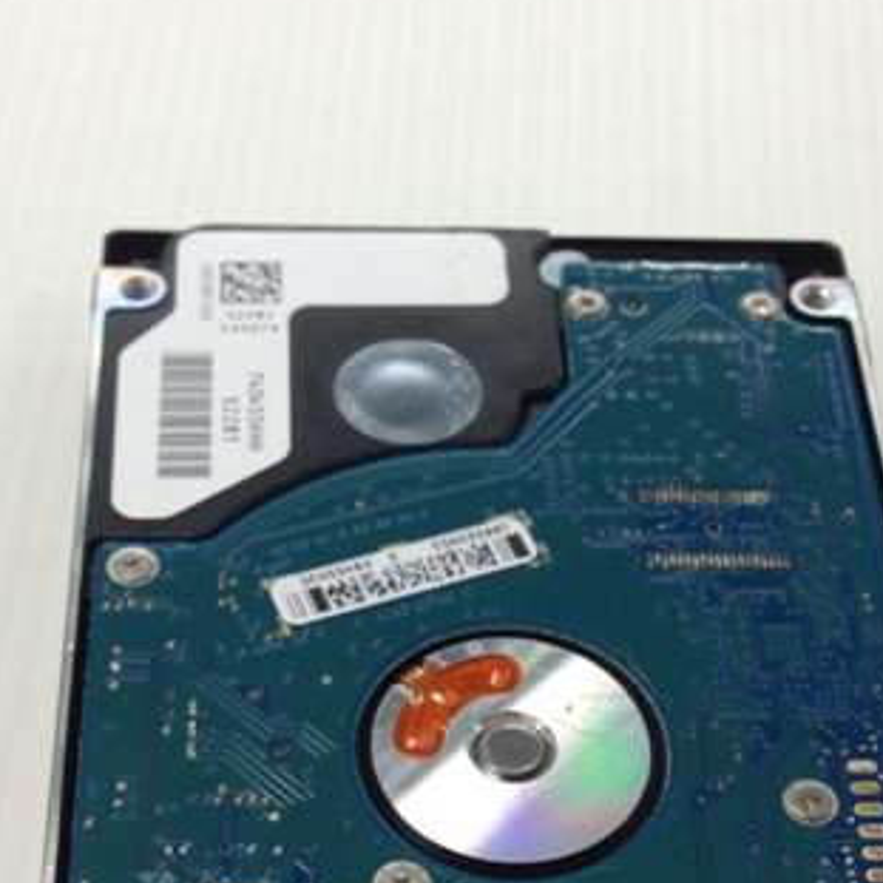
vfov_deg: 22.7
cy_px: 718
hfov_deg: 23.0
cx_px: 491
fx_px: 2164
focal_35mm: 75
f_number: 2.4
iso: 50
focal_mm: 4.12
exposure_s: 1/20
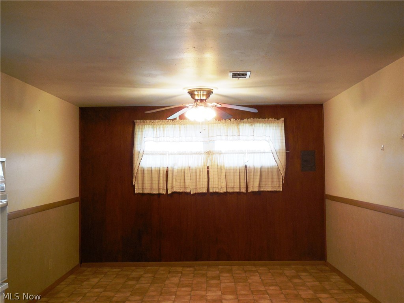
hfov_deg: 46.8
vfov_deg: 36.0
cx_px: 202
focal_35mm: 40
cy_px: 152
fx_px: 467
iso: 220
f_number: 3.6
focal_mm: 7.1
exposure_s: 1/30
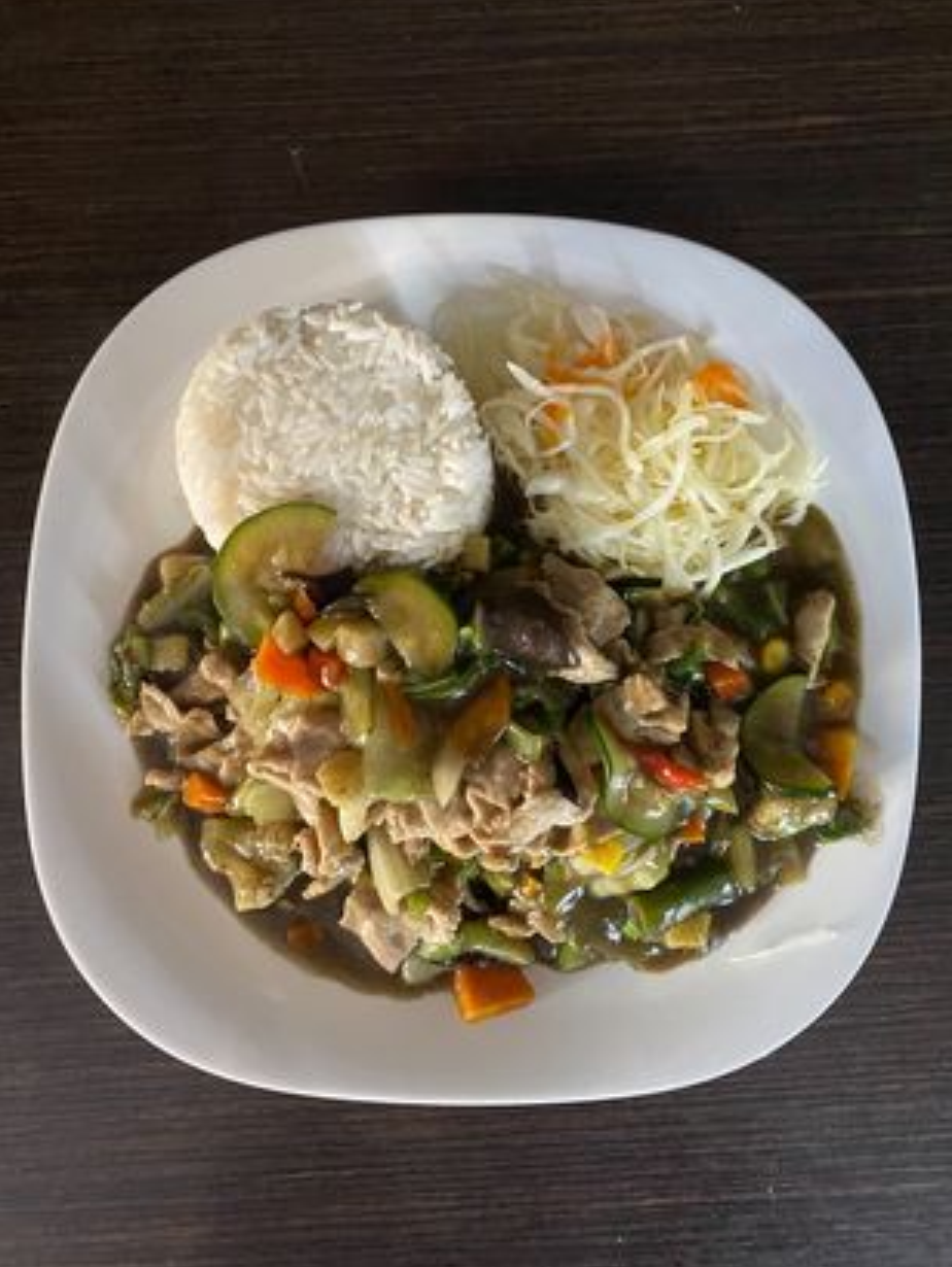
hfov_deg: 51.4
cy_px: 615
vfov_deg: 65.3
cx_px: 485
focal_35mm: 27
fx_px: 989
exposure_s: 1/25
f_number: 1.8
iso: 500
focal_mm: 4.25
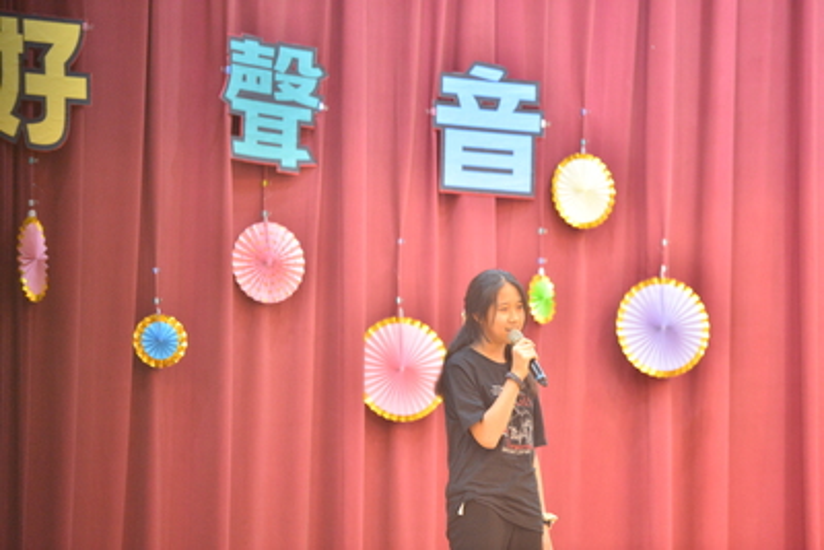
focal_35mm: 200
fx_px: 4579
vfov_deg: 6.9
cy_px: 275
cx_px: 412
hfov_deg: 10.3
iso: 3200
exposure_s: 1/100
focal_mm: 200
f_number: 2.8
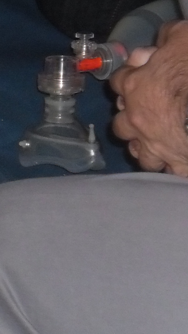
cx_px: -326
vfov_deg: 11.2
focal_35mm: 192
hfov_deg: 6.0
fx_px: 1701
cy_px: 99
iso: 100
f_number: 4.5
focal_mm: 7.8
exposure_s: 1/45
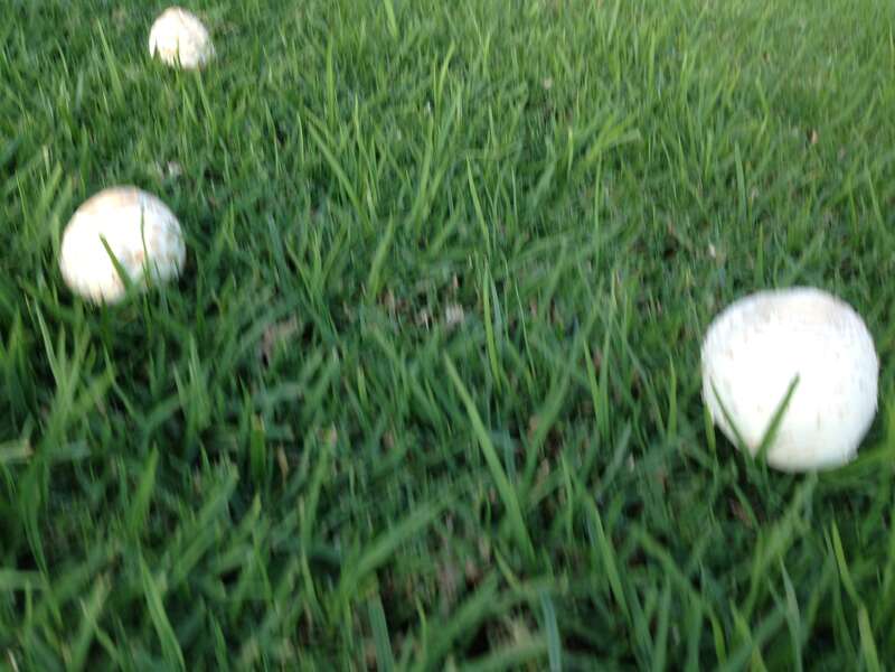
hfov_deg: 55.4
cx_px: 448
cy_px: 336
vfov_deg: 42.9
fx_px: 853
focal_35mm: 33
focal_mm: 4.13
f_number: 2.4
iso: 50
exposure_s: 1/137
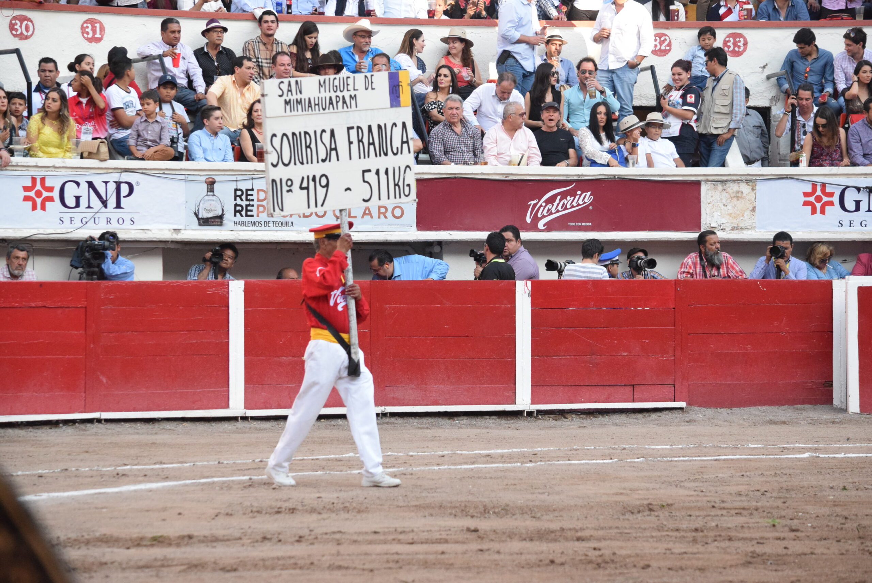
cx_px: 436
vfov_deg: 8.7
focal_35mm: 158
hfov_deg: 13.0
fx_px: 3818
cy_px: 292
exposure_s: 1/1600
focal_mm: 105
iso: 3200
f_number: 5.6
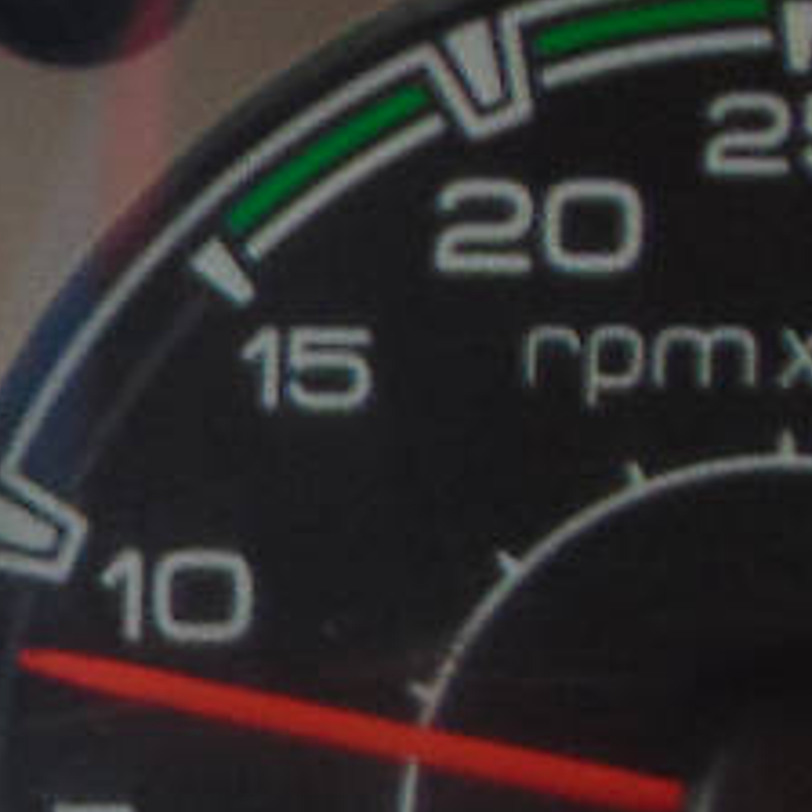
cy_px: 852
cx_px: -1218
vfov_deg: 10.9
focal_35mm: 158
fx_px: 4193
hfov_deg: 9.6
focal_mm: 4.5
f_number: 3
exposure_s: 1/30
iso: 80
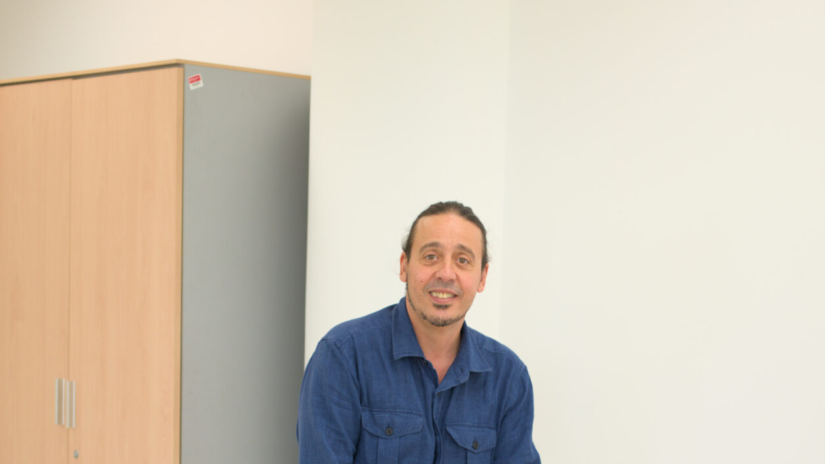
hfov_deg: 25.0
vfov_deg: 14.1
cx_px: 441
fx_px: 1860
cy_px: 416
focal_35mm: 85
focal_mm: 40
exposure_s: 1/200
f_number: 2.2
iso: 100
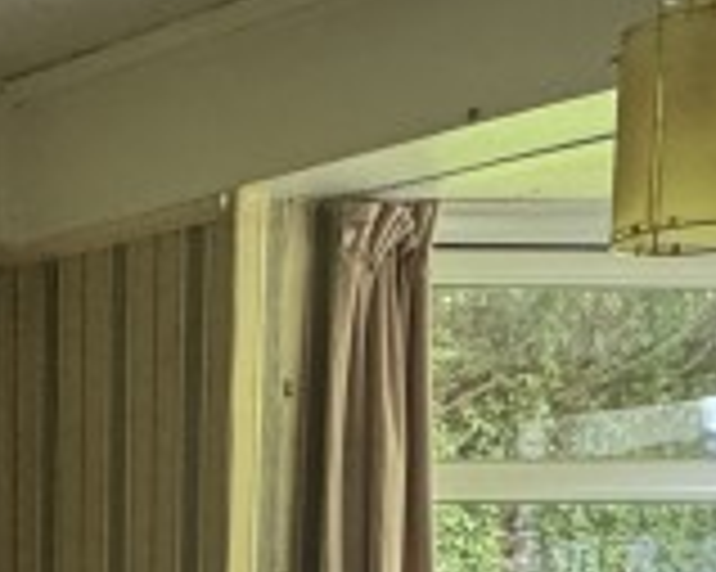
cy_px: 973
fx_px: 1864
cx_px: -108
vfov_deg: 15.4
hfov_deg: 20.5
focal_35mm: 88
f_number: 2.2
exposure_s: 1/99
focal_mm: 2.22
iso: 250
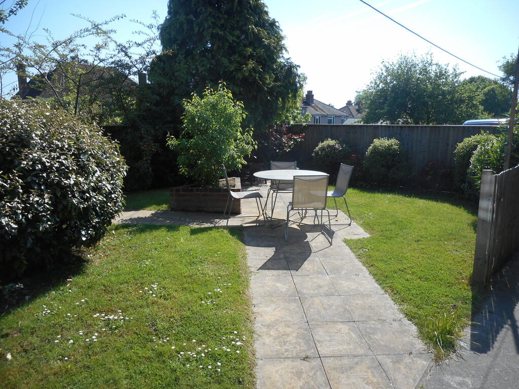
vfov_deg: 54.9
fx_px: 375
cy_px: 194
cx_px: 260
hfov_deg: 69.4
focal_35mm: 25
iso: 80
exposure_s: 1/500
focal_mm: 4.5
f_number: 3.7
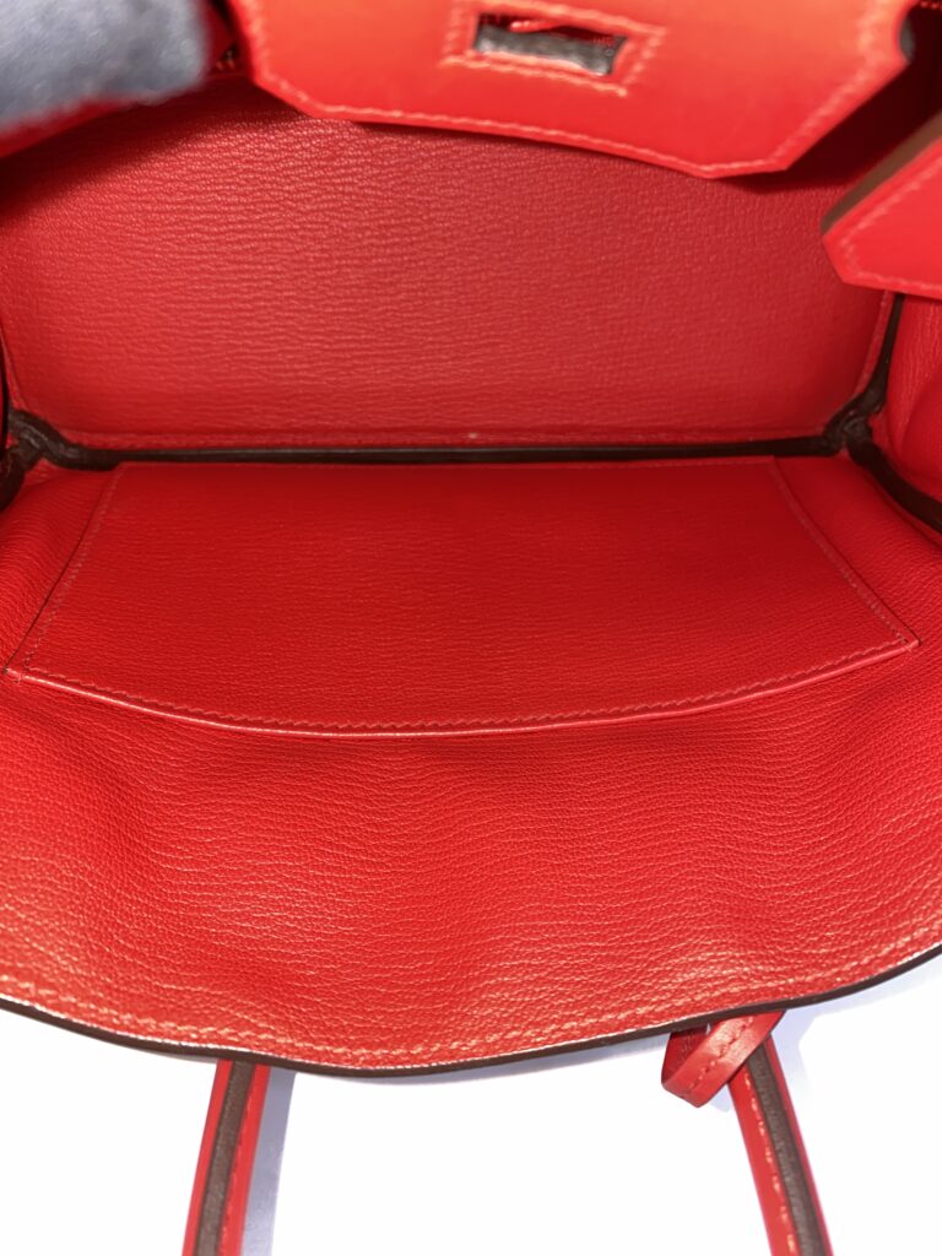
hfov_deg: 53.1
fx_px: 943
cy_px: 628
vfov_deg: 67.3
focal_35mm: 26
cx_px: 471
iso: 32
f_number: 1.8
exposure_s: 1/47
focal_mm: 4.25
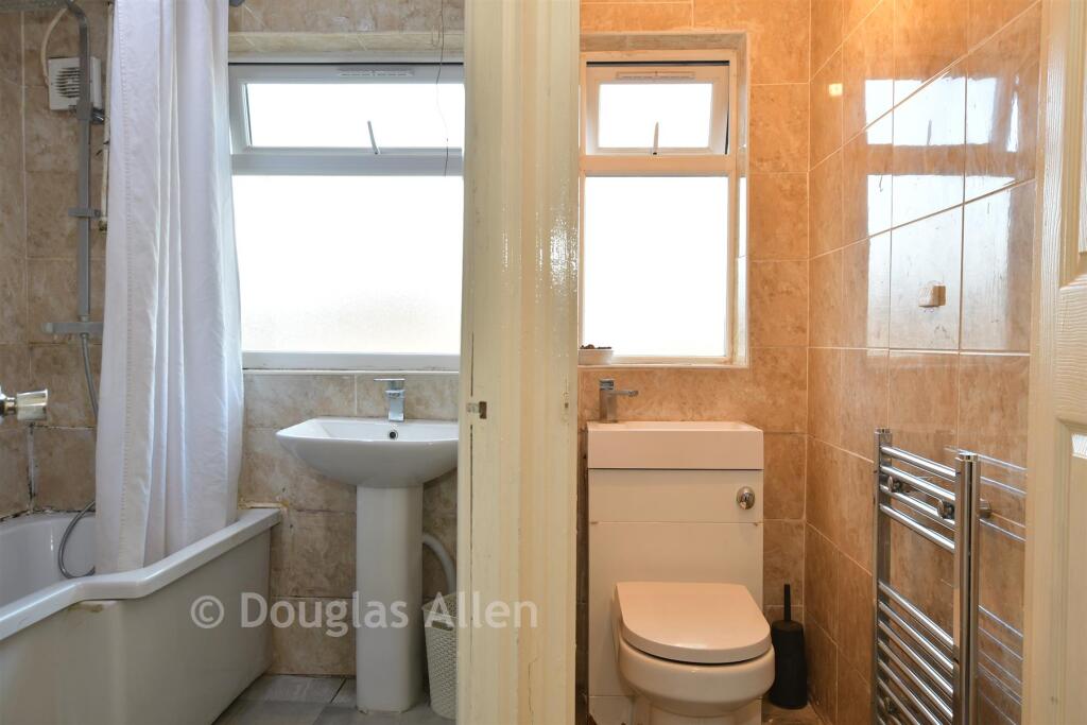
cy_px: 362
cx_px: 544
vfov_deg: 47.9
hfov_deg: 67.4
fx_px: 815
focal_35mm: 27
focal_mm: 18
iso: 125
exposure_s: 1/6
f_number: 8
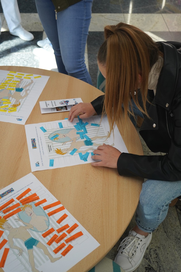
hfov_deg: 31.2
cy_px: 136
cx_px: 90
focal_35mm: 43
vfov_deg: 45.4
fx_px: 324
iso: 1250
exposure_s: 1/1000
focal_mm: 43
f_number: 4.5
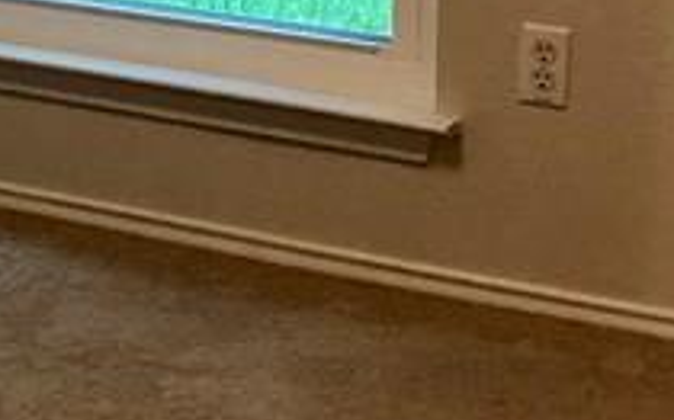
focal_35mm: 145
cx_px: -189
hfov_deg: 13.9
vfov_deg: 8.9
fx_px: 2662
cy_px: -93
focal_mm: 4
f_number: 1.8
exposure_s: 1/15
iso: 40
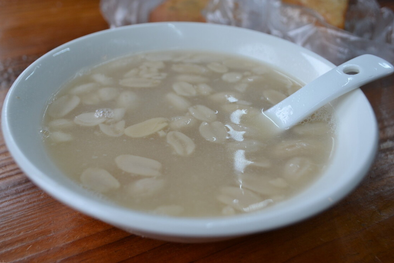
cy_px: 130
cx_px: 181
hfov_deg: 49.5
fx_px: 427
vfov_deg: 34.2
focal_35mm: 39
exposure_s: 1/80
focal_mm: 24
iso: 400
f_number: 4.5
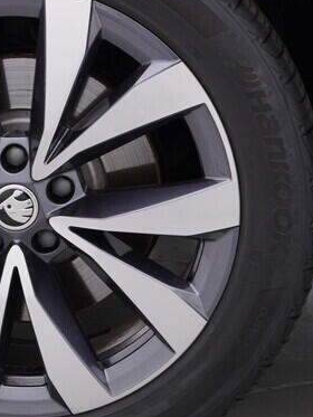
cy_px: 135
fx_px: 1145
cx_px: 44
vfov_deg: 20.6
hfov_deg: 15.4
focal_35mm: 95
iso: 125
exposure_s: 1/60
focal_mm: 24
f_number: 4
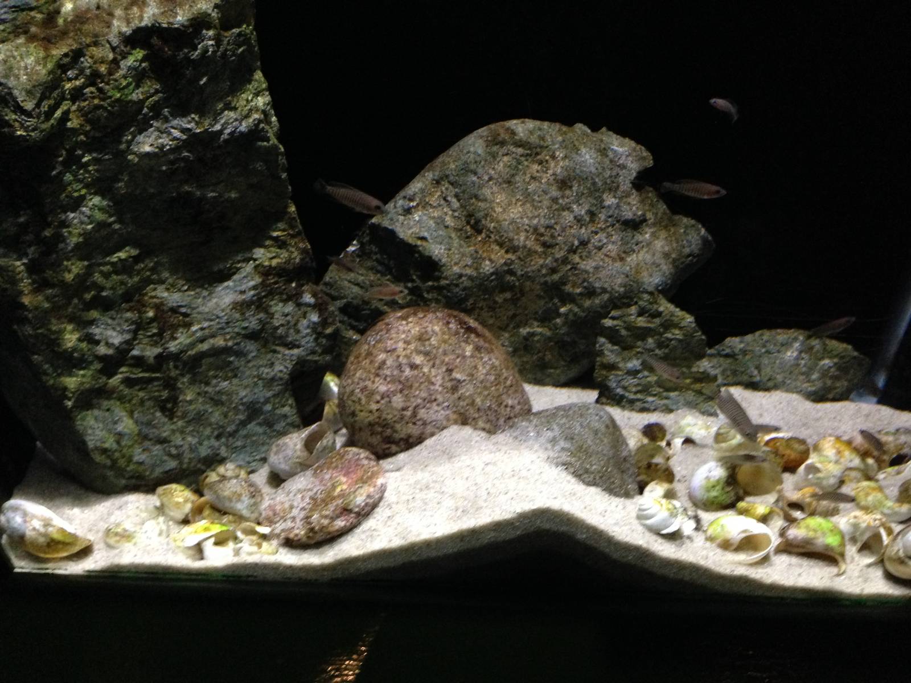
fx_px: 868
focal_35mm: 33
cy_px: 342
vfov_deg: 42.9
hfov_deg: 55.4
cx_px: 456
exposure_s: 1/20
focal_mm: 4.12
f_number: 2.4
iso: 400
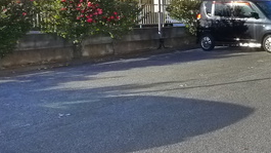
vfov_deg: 17.4
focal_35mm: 69
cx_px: 319
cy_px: 51
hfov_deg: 27.2
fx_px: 496
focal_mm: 5.1
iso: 400
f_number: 4
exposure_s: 1/500
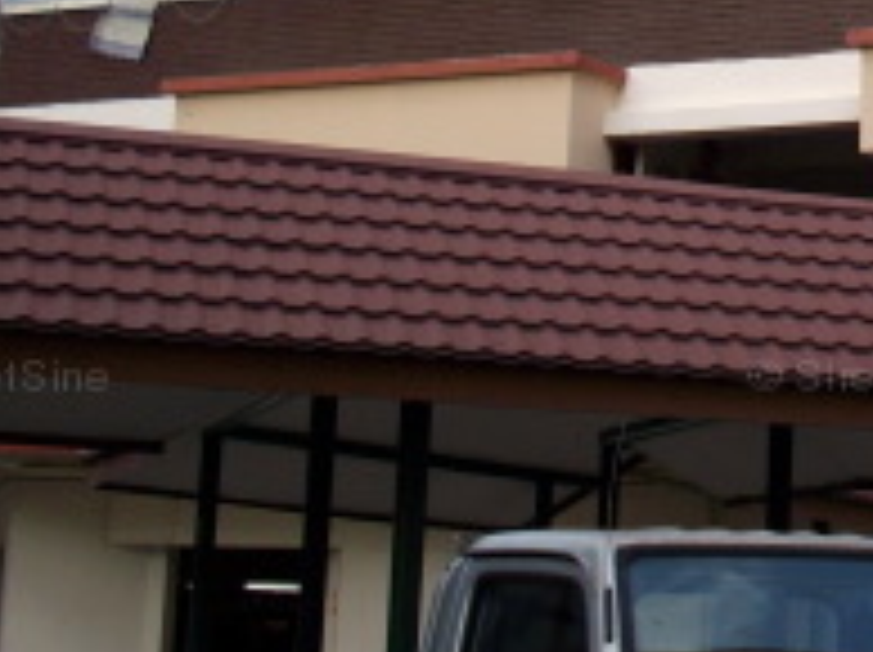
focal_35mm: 105
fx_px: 2645
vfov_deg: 13.8
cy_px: -67
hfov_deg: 17.7
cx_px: 1084
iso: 80
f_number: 2.8
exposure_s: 1/250
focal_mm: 6.2
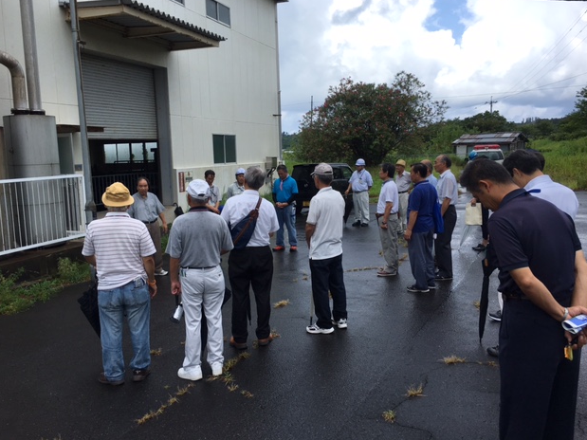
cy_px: 213
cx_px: 298
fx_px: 509
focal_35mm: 30
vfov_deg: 46.8
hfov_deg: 60.0
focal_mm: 4.15
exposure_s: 1/962
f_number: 2.2
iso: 25
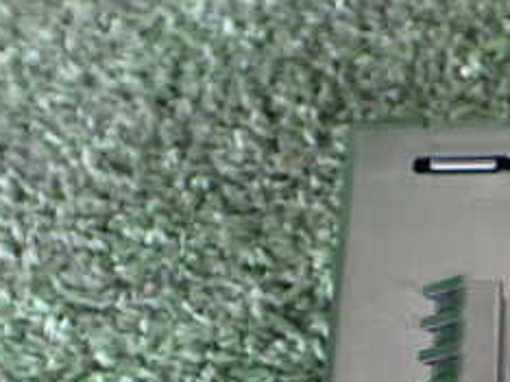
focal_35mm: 77
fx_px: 1133
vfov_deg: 18.6
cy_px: 382
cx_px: 588
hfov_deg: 23.5
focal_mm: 5.4
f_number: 2.3
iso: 800
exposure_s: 1/40
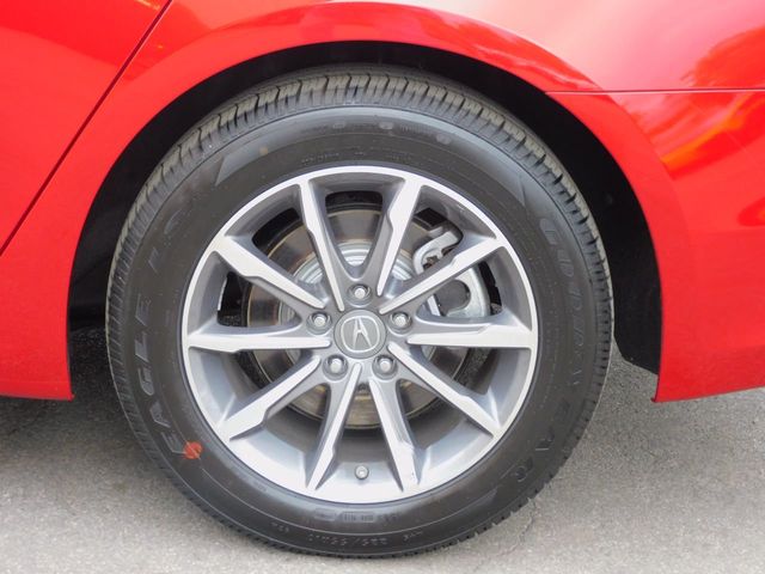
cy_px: 287
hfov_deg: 27.8
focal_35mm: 70
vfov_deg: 21.0
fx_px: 1547
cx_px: 382
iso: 200
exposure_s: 1/30
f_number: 4.5
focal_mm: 12.5
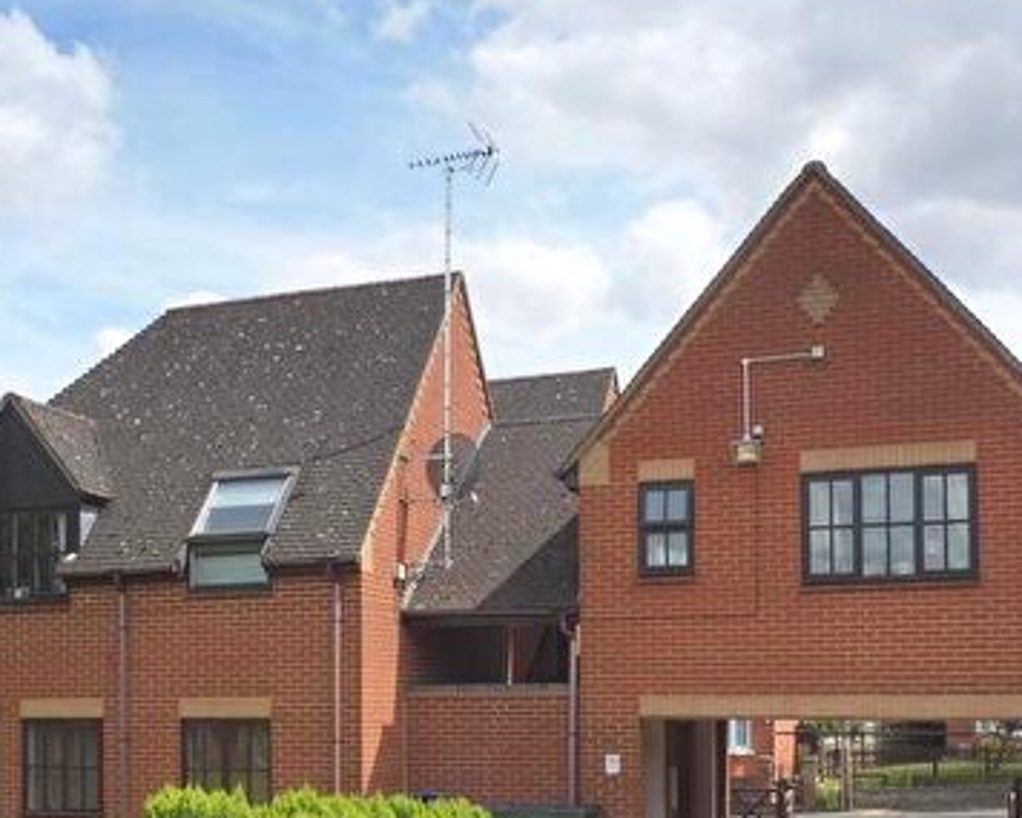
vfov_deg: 31.8
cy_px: 670
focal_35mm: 46
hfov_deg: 39.9
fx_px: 1392
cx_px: 344
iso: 100
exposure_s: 1/800
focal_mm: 4.3
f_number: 4
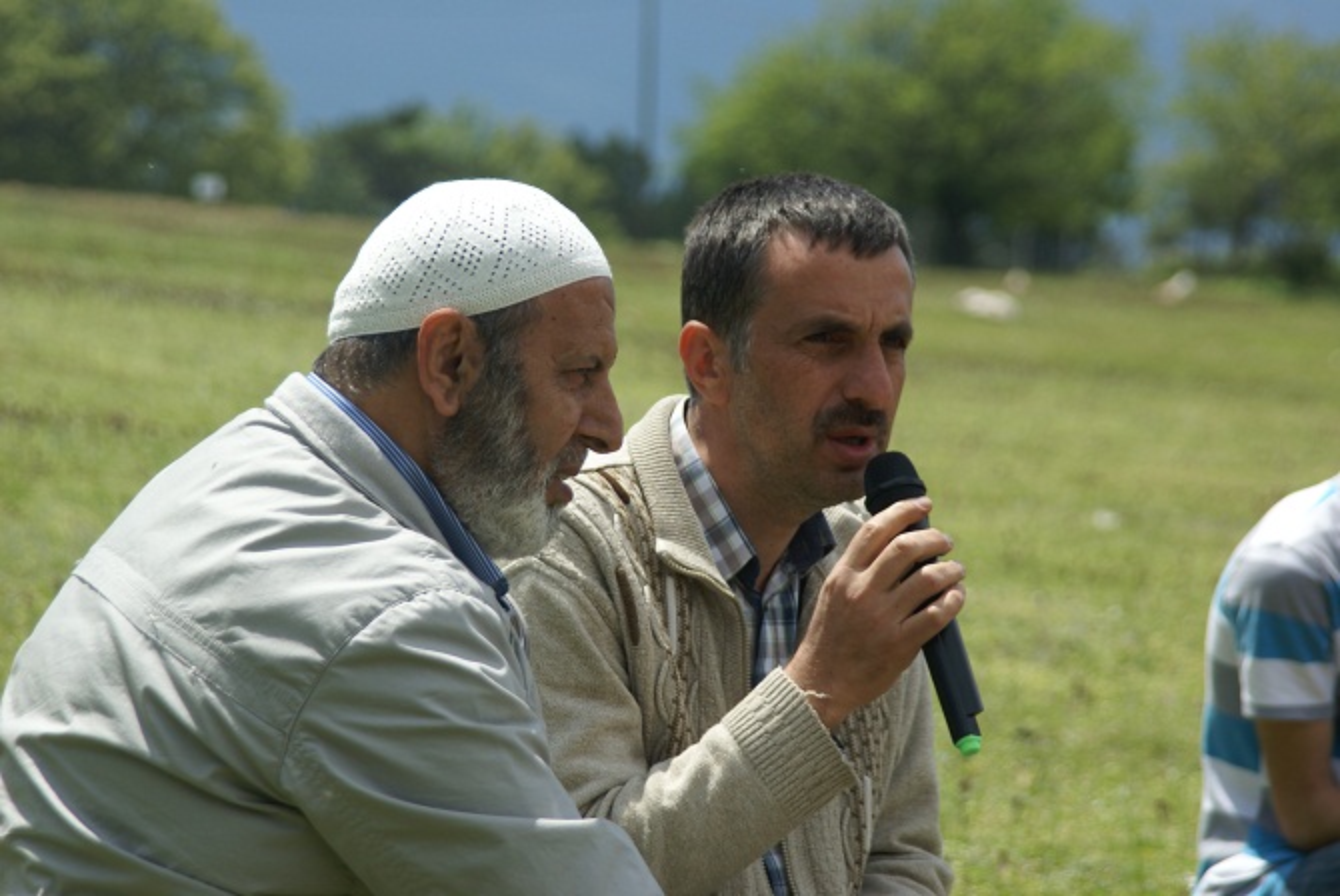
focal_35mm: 180
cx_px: 670
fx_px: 6706
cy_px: 448
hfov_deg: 11.4
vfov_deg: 7.6
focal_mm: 120
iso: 100
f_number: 8
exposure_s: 1/500
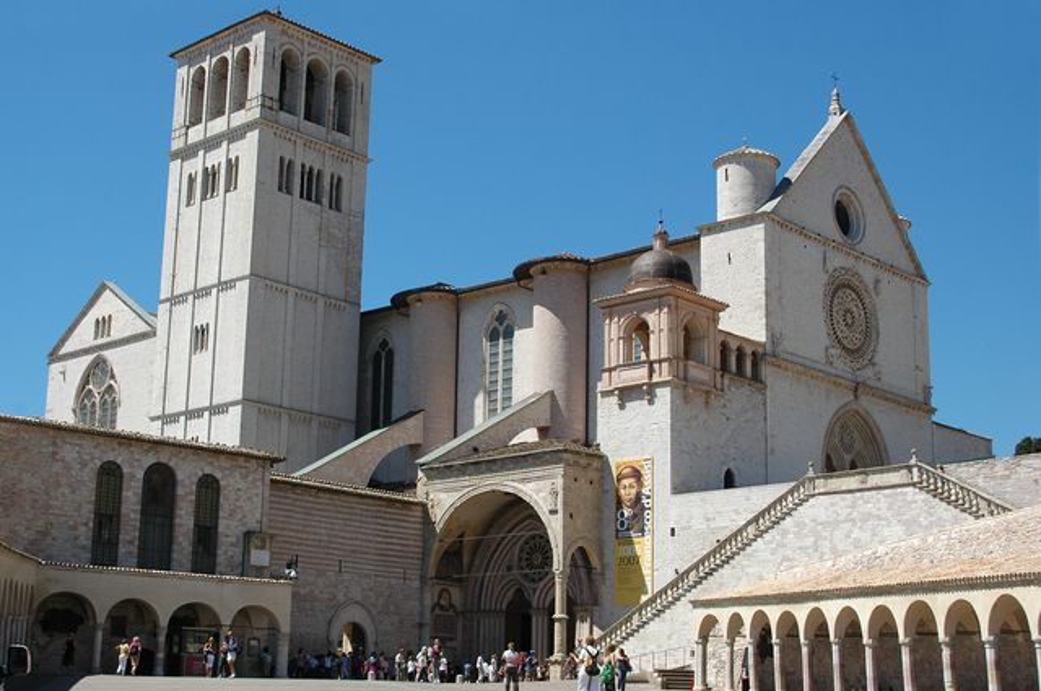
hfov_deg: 35.1
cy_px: 346
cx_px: 520
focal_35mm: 57
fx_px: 1646
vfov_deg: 23.7
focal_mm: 38
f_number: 10
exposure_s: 1/400
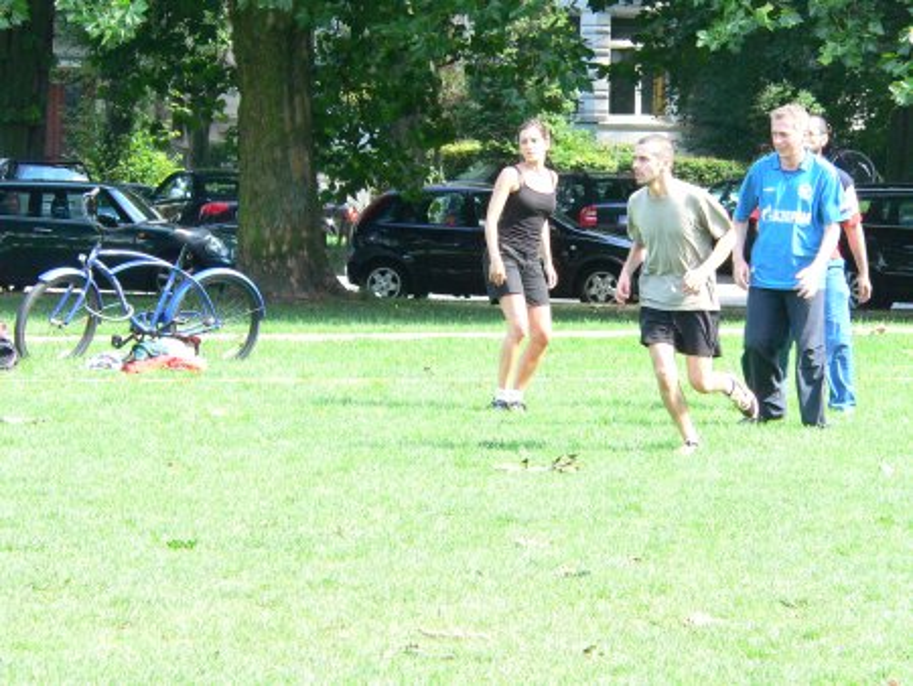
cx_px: 456
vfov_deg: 6.5
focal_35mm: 230
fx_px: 6070
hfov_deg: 8.6
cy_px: 343
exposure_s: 1/200
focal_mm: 38.3
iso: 400
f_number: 4.6
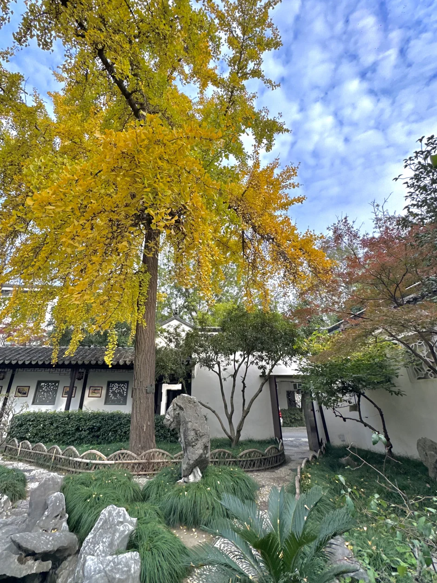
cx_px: 202
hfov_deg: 78.0
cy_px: 269
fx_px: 269
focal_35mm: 16
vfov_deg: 94.3
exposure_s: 1/265
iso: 40
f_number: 2.2
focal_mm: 2.22
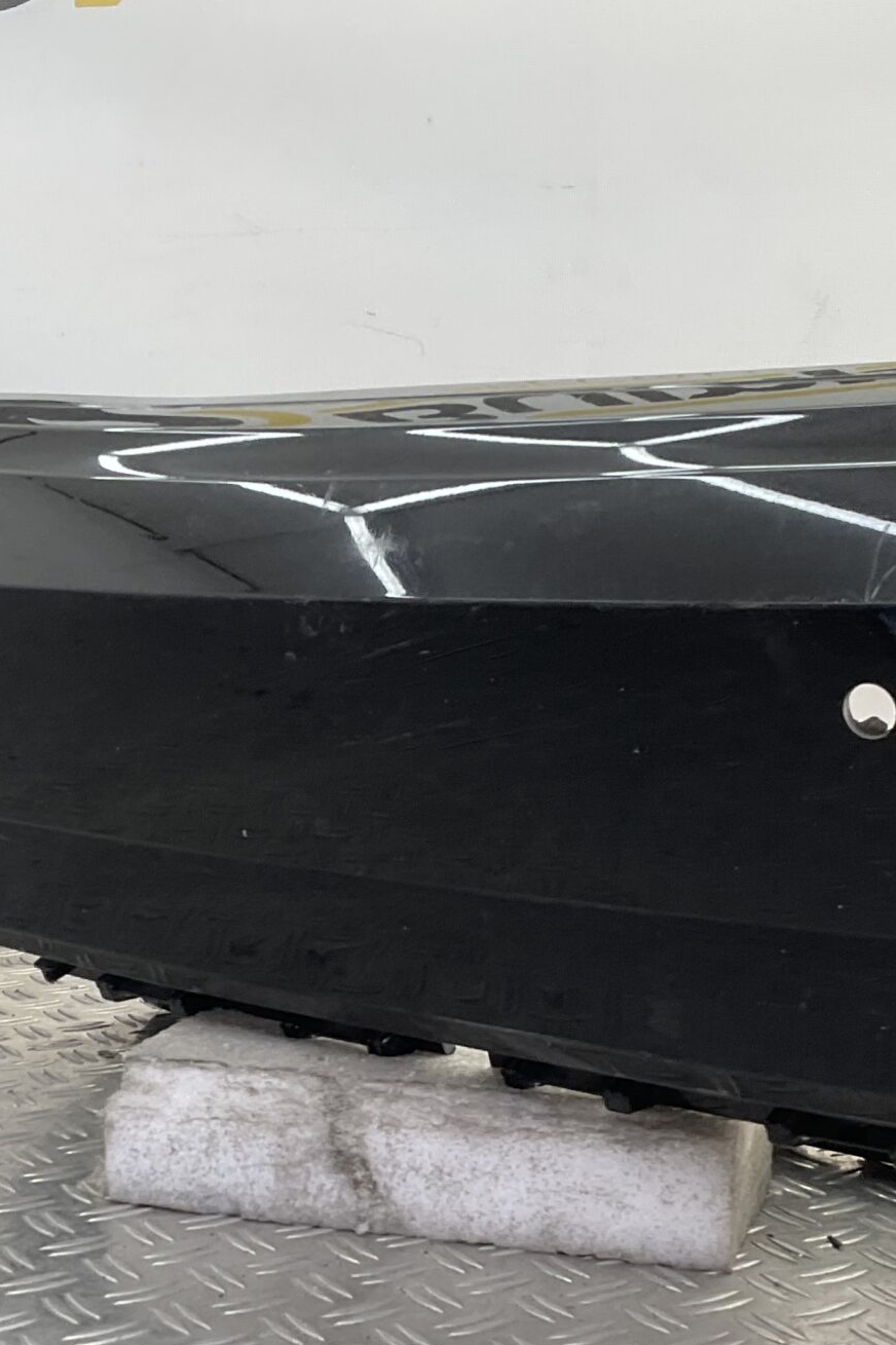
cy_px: 916
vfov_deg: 33.6
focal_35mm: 59
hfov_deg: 23.0
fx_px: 2204
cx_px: 478
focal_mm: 3
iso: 20
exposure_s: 1/120
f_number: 1.8
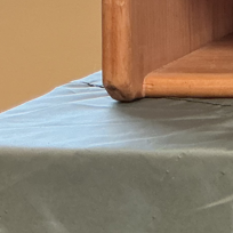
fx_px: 861
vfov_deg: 14.9
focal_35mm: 113
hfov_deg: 13.0
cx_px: 492
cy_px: -43
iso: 125
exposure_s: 1/60
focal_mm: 3
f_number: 1.8
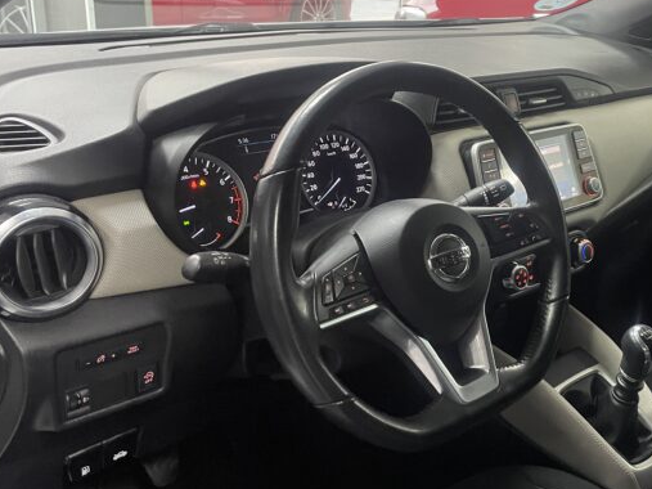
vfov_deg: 35.1
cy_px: 223
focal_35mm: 41
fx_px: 772
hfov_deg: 44.3
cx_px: 485
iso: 500
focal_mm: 4.2
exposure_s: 1/50
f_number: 1.6
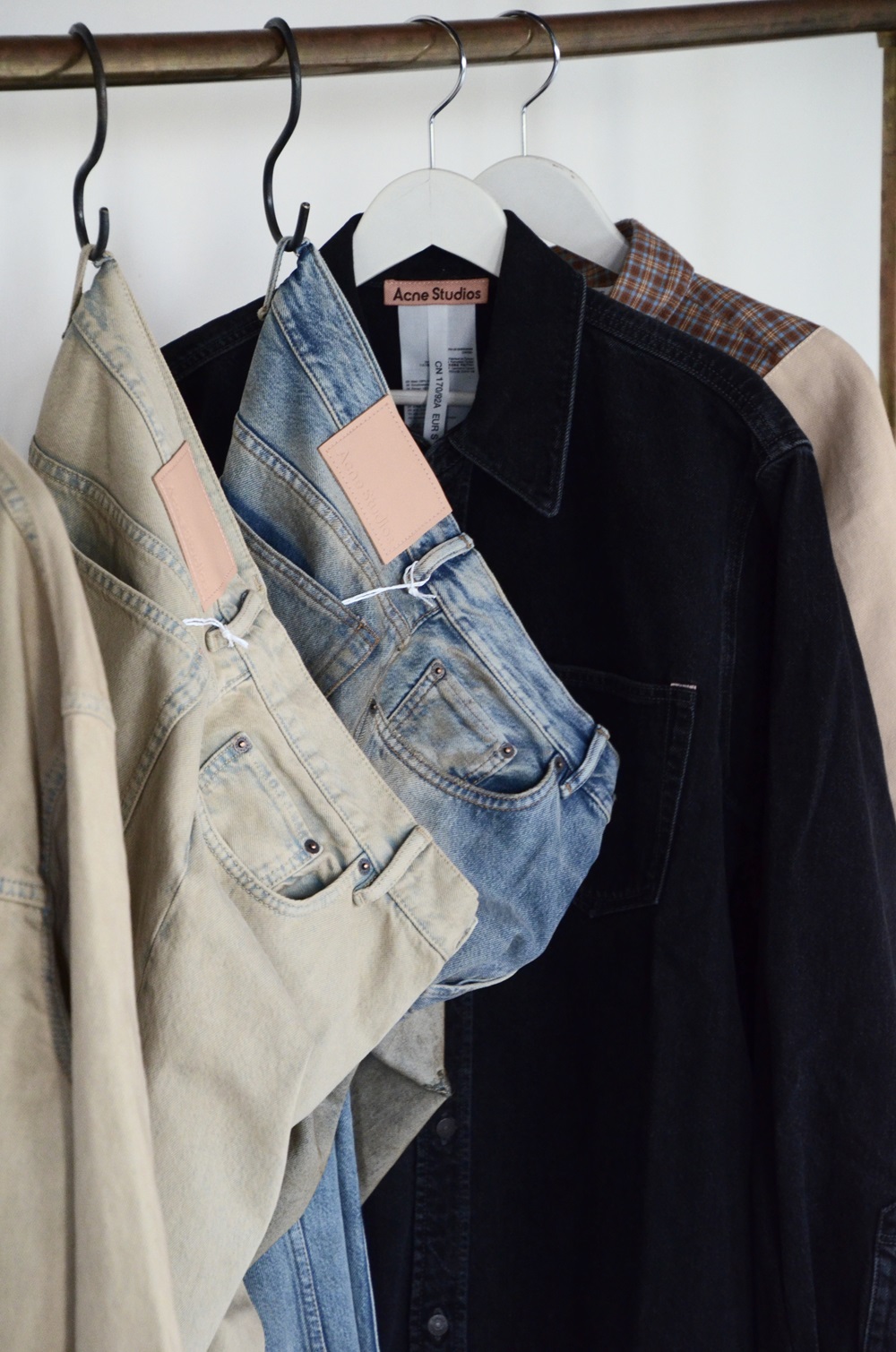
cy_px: 676
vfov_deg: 17.5
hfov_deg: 11.7
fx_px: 4386
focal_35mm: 117
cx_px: 448
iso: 1600
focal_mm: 78
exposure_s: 1/40
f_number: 5.3
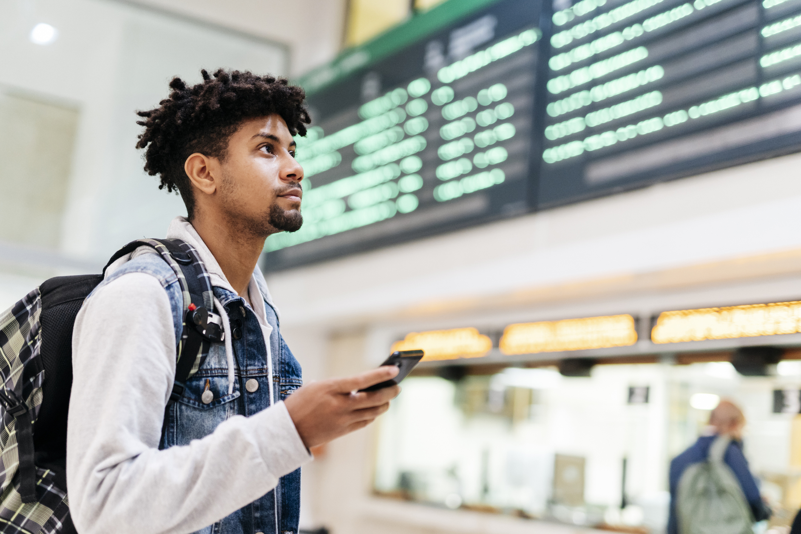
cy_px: 267
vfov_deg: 27.0
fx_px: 1112
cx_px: 400
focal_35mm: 50
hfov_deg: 39.6
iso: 2000
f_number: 1.4
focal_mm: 50
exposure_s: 1/640
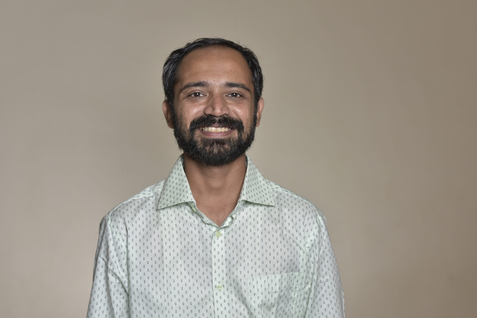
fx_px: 663
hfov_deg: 39.6
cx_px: 238
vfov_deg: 27.0
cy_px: 159
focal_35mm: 50
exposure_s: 1/200
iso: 320
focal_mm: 50
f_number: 6.3
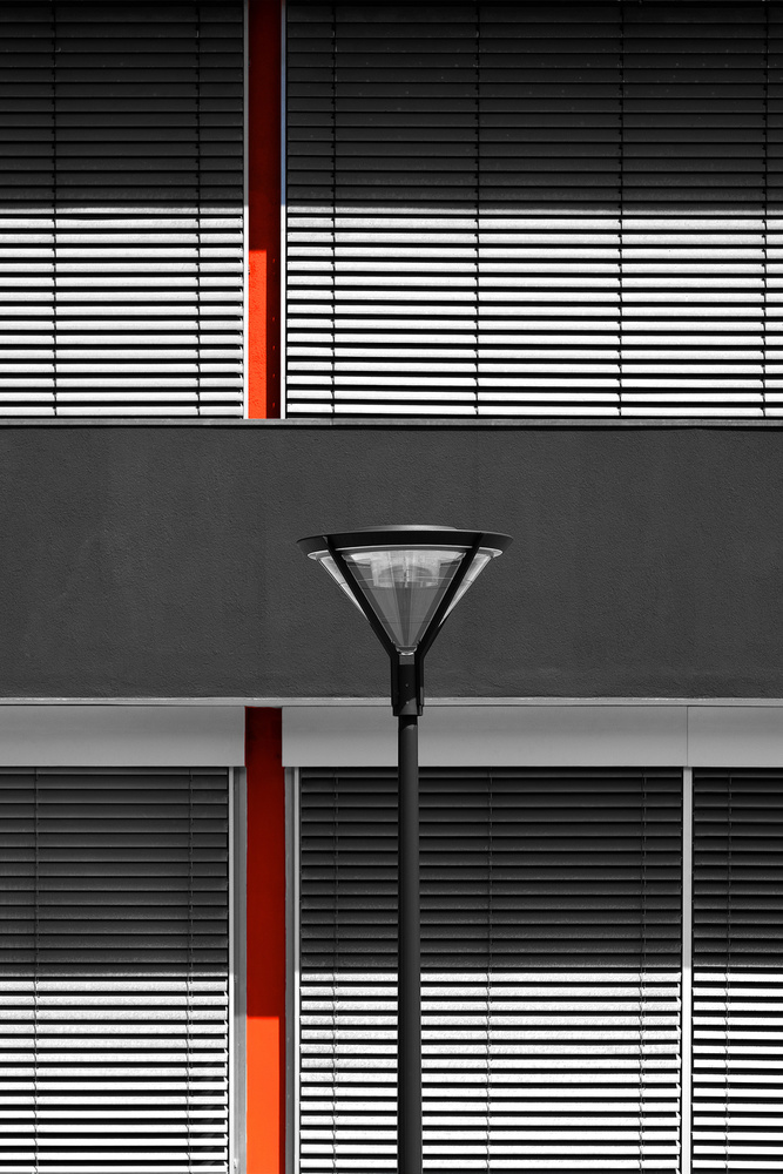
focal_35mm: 159
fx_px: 5185
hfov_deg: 8.6
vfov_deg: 12.9
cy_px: 587
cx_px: 392
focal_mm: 106
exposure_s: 1/250
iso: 100
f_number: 8
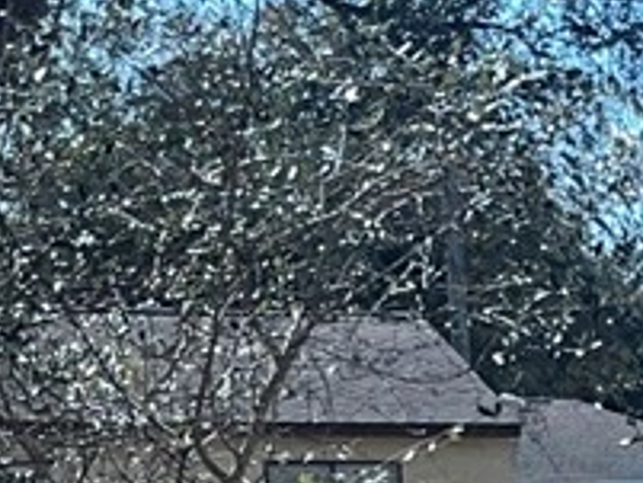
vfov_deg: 6.9
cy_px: 1004
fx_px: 3847
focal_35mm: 207
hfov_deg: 8.9
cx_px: 1372
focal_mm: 5.1
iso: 40
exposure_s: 1/1992
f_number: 1.6
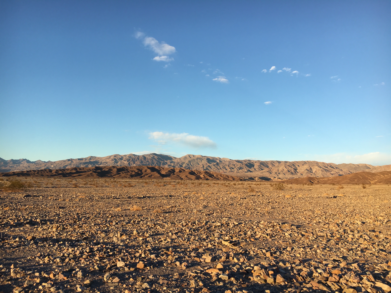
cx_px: 196
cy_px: 146
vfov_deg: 48.2
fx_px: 328
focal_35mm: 29
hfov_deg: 61.7
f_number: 2.2
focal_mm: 4.15
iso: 25
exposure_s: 1/827
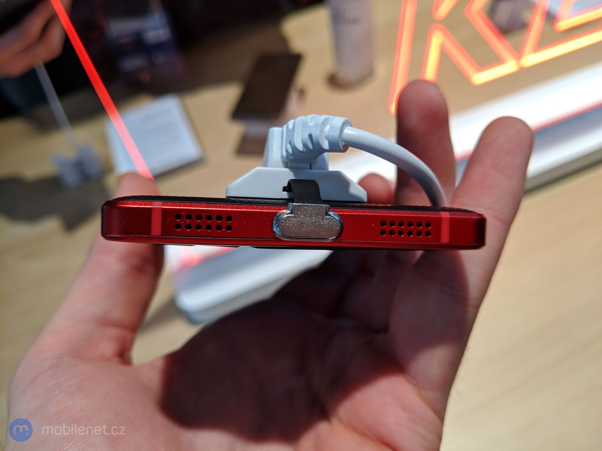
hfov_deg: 65.3
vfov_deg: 51.4
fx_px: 470
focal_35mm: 27
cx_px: 301
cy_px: 226
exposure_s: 1/99.9
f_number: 1.8
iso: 82
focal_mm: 4.44
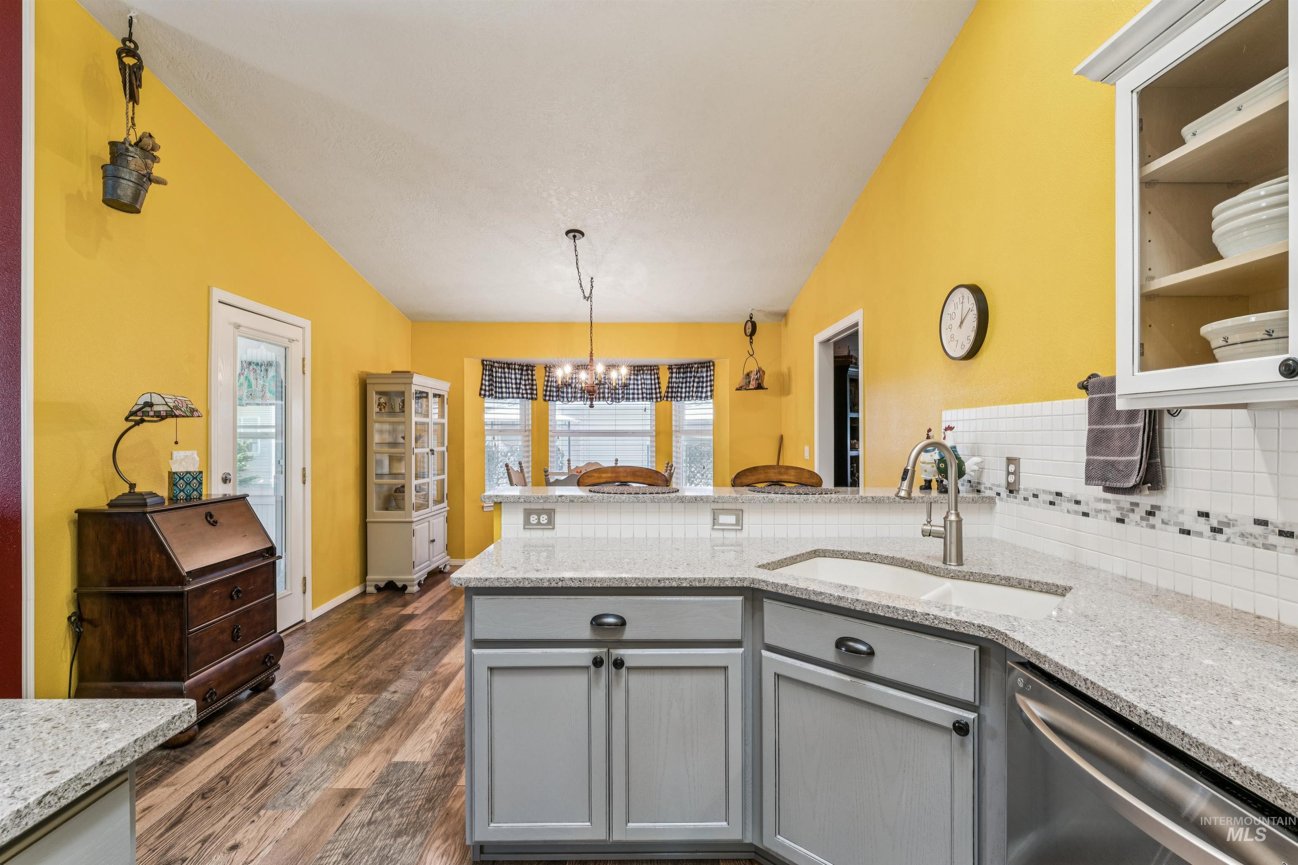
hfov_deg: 95.3
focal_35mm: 16
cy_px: 432
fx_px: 591
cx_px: 649
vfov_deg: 72.4
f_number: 13
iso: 400
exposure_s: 1/6
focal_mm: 16.4
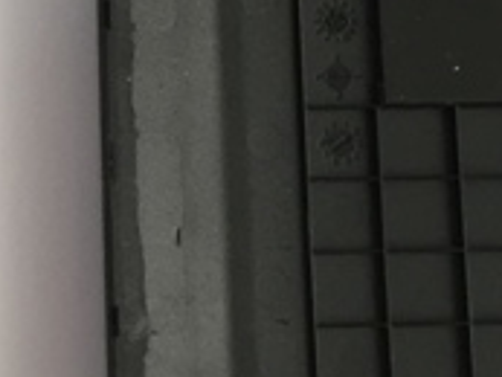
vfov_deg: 10.9
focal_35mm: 134
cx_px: -9
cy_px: -84
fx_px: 1945
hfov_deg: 14.5
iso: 50
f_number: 2.2
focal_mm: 4.15
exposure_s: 1/33
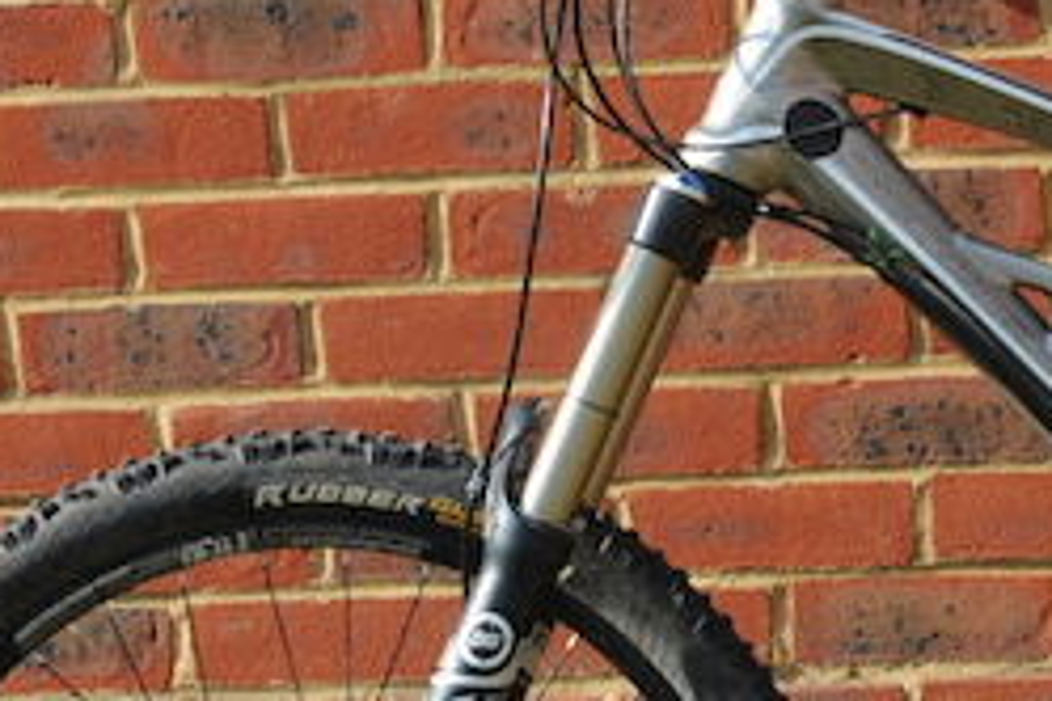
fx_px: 4500
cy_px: 538
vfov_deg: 8.9
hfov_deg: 13.0
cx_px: 1208
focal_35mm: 154
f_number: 8
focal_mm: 32
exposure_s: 1/250
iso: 250
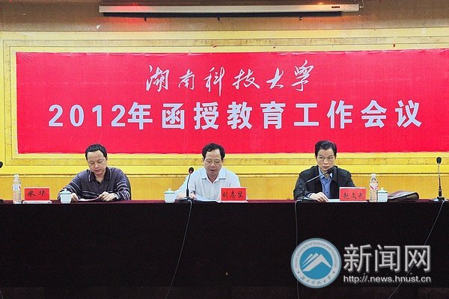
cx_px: 224
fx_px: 486
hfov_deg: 49.6
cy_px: 150
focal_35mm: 39
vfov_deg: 34.2
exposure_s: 1/50
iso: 640
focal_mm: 26
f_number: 3.8
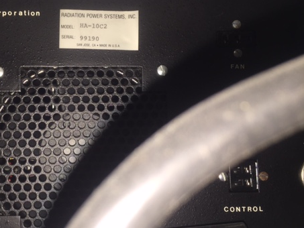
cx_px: 91
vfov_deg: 35.1
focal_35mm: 41
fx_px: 360
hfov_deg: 44.8
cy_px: 127
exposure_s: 1/69
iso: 32
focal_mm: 4.15
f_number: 2.2
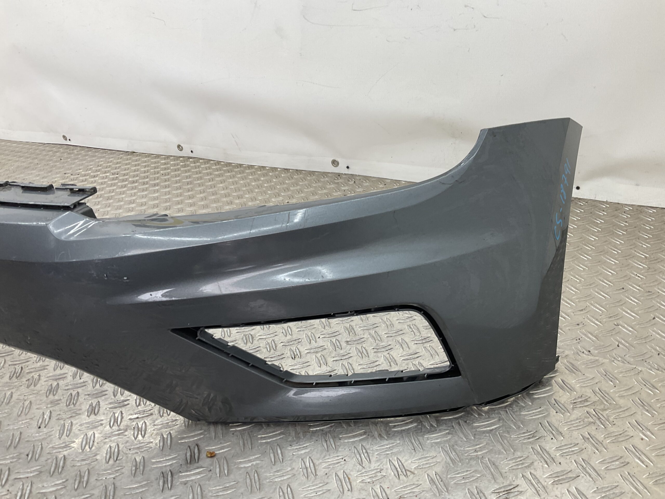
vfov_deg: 48.2
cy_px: 250
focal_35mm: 29
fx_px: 557
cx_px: 332
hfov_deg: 61.7
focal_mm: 3
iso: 25
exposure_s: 1/100
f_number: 1.8
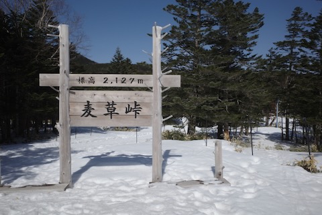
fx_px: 250
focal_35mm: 28
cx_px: 161
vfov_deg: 46.4
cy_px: 108
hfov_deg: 65.5
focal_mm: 18.3
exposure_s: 1/2000
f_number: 5.6
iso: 200
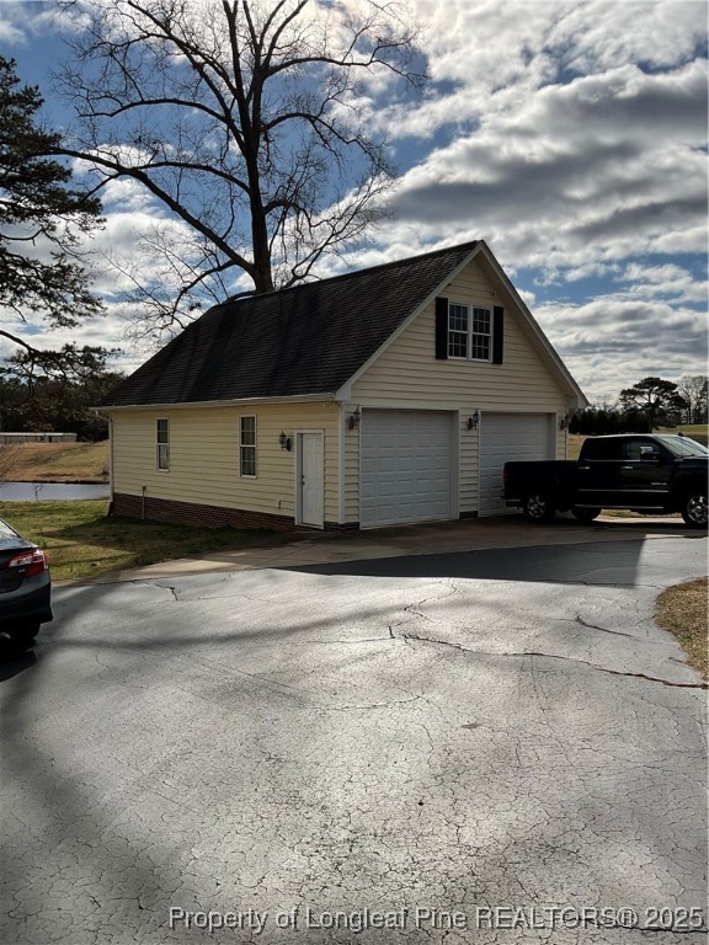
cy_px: 472
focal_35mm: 29
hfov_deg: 48.2
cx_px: 354
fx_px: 792
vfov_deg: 61.7
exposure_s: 1/5814
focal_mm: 3
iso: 16
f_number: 1.8
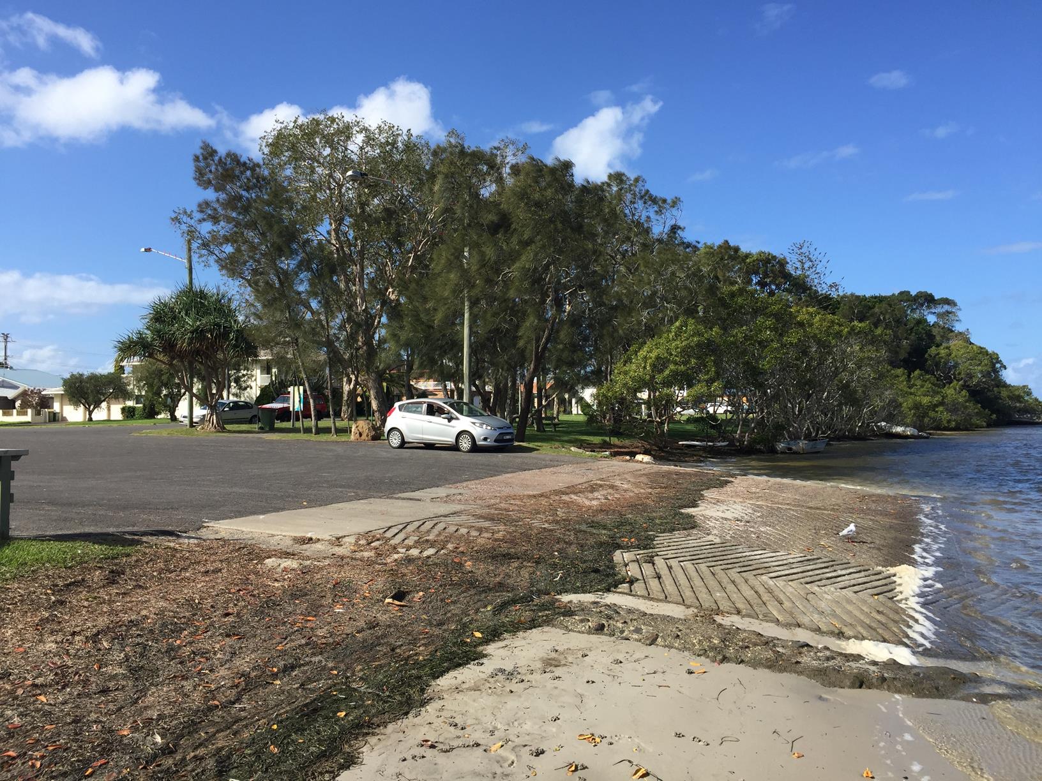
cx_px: 521
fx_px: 873
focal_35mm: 29
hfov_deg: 61.7
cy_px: 390
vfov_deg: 48.2
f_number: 2.2
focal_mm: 4.15
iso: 32
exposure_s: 1/1522
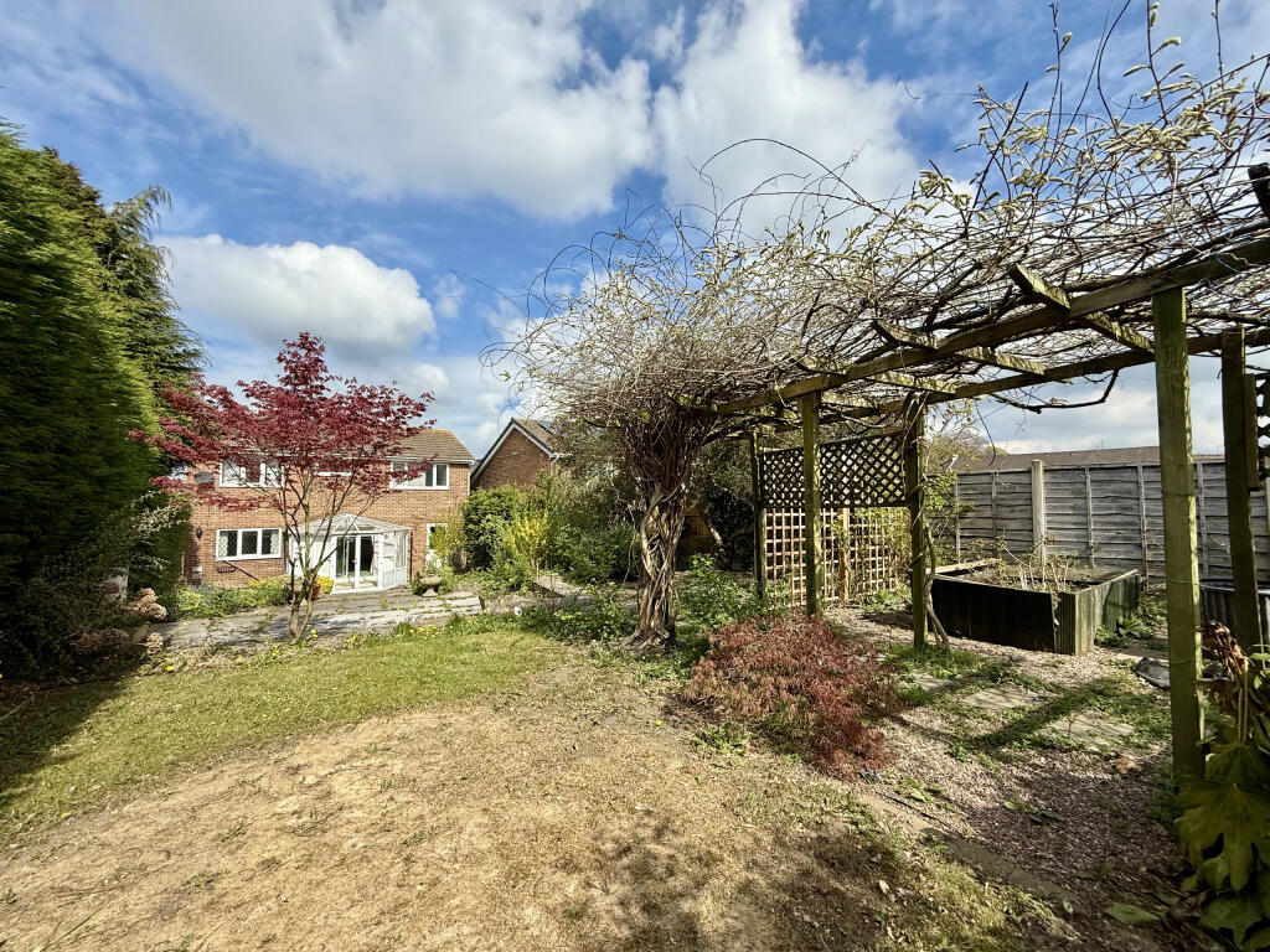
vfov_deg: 85.7
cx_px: 635
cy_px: 476
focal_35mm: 14
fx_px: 514
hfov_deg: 102.1
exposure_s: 1/1848
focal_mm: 2.22
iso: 50
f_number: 2.2
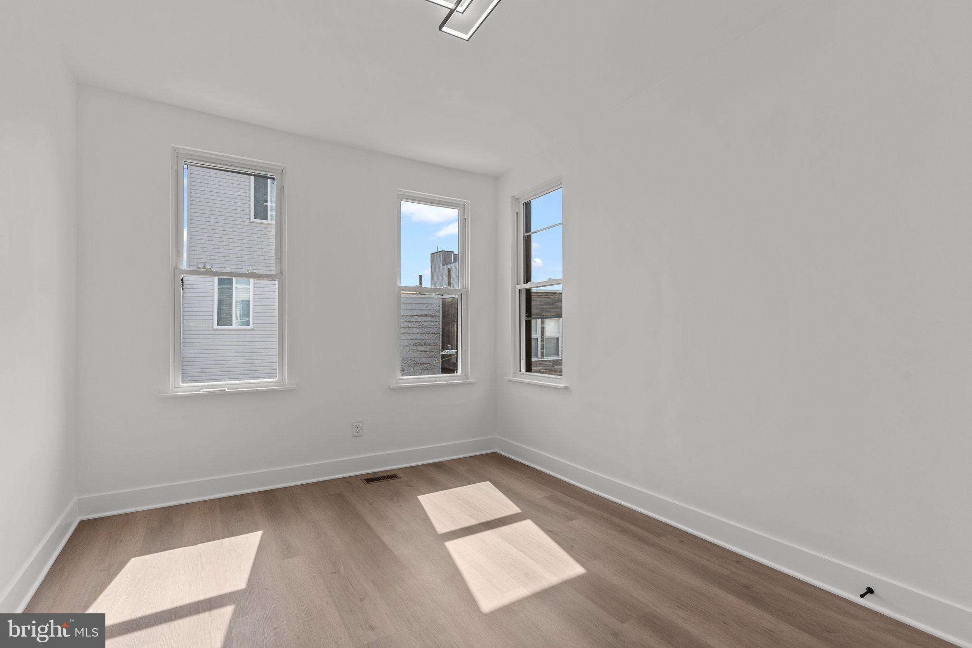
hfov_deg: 93.3
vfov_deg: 70.4
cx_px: 486
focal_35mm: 17
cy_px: 324
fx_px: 459
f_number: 8
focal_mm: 17
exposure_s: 1/100
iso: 500
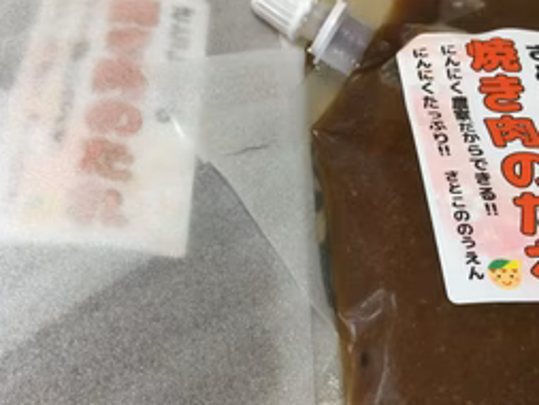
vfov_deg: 29.6
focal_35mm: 49
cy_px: 252
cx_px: 296
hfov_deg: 38.9
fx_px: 763
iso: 200
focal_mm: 3.3
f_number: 2.4
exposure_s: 1/20
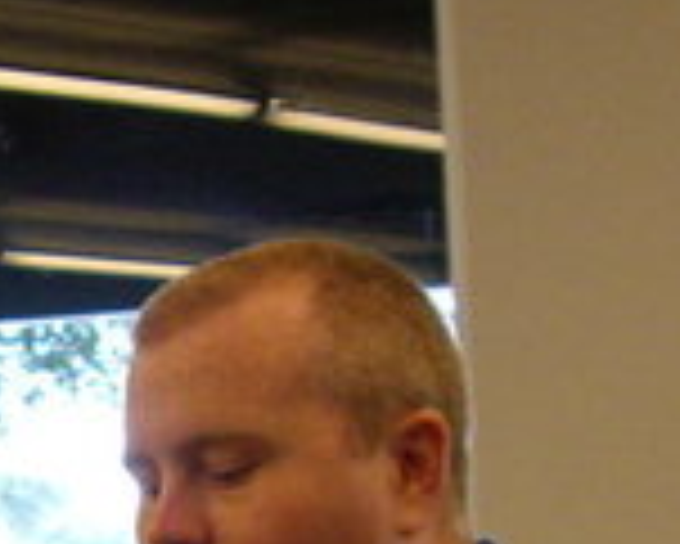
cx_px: -459
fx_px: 3162
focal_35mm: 157
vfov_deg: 9.7
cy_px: 674
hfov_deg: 11.6
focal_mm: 6.2
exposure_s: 1/80
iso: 200
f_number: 2.7
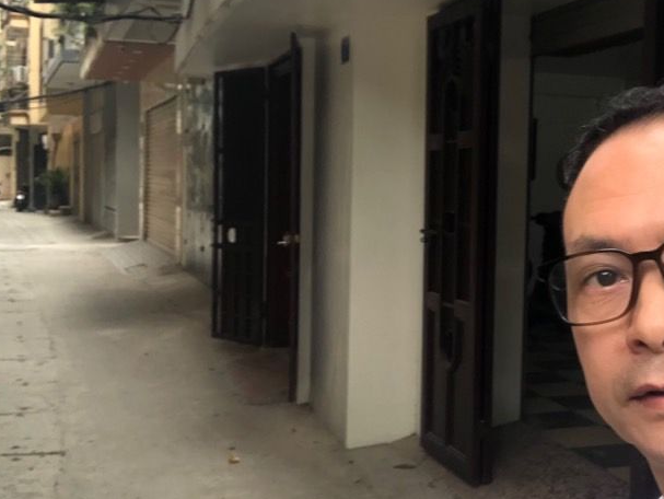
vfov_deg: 27.1
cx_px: 498
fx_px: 1036
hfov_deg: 34.8
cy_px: 249
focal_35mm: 54
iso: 50
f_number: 2.2
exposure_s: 1/120
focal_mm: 2.87
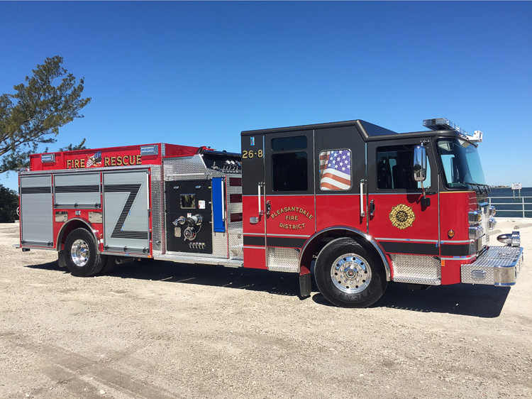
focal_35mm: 29
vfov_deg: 48.2
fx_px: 446
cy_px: 200
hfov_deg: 61.7
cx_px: 266
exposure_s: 1/2475
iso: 32
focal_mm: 4.15
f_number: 2.2
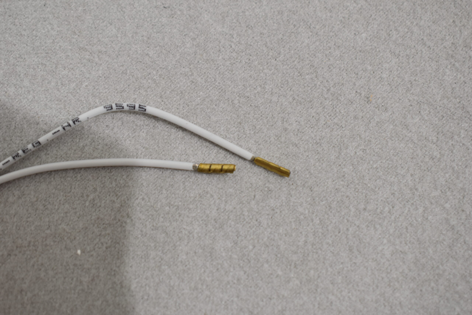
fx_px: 688
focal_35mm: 52
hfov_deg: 37.8
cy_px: 158
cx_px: 236
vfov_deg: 25.8
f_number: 5.6
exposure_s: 1/60
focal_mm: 35
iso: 400
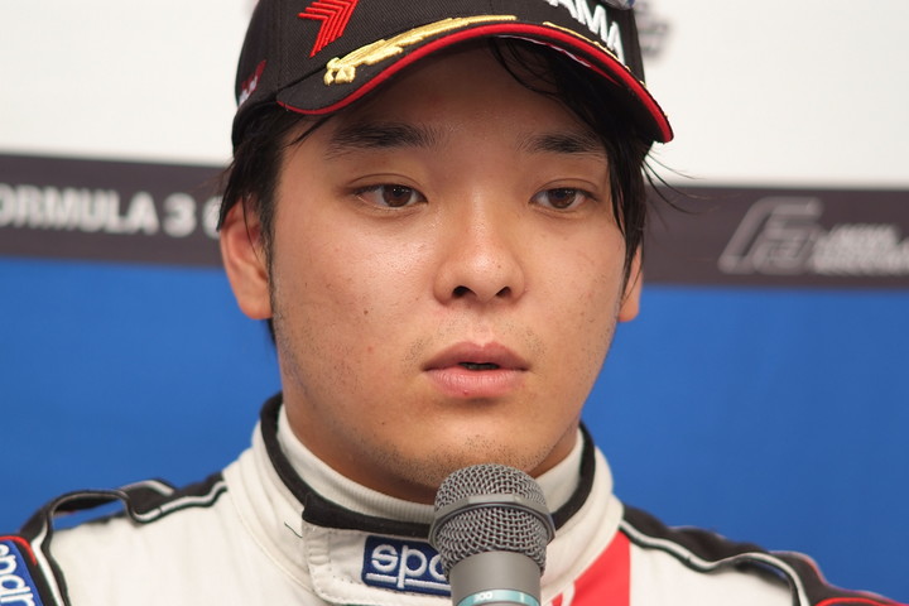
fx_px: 6817
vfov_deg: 5.1
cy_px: 303
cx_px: 454
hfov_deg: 7.6
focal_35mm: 270
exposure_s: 1/250
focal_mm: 180
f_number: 2.8
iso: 400
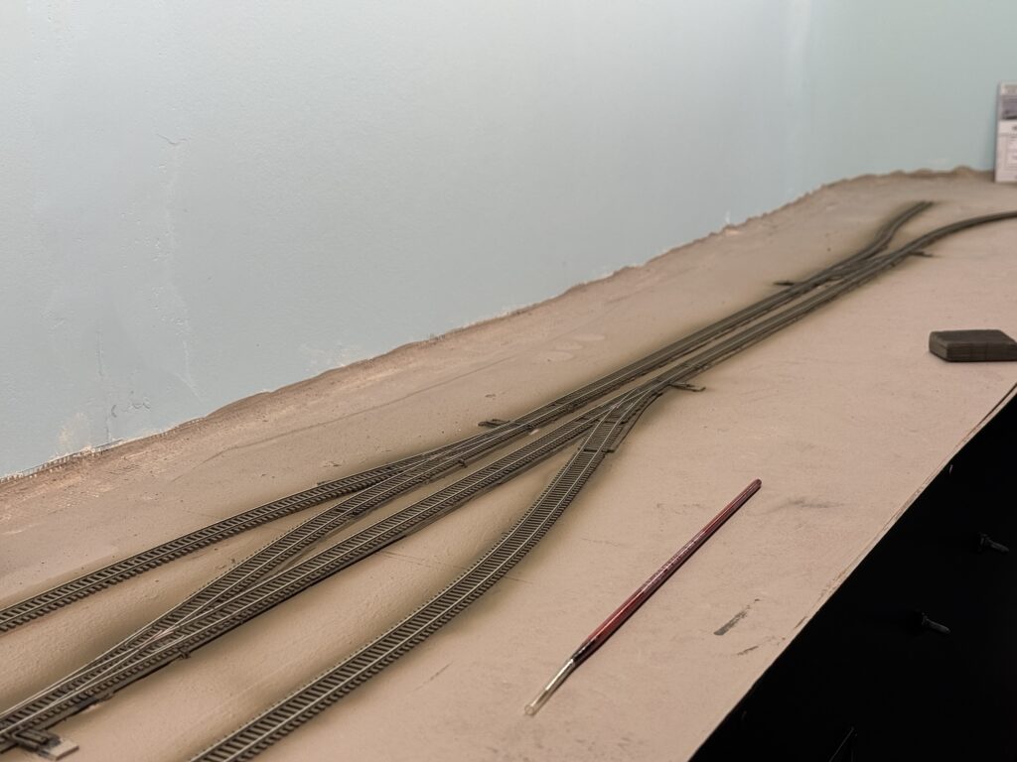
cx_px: 508
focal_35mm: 48
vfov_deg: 30.3
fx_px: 1410
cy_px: 381
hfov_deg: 39.7
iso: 64
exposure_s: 1/326
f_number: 1.78
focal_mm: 6.76
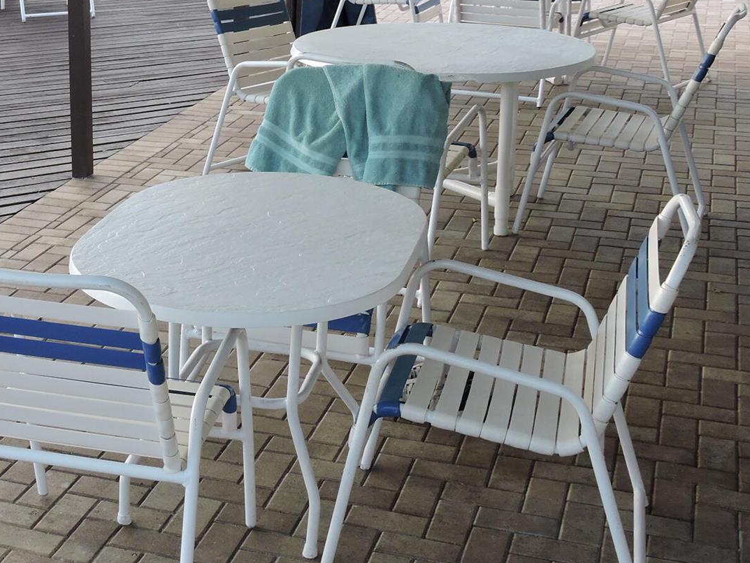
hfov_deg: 29.9
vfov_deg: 23.2
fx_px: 1365
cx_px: 142
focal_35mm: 63
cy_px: 204
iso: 100
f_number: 3.6
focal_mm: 5.9
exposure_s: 1/100
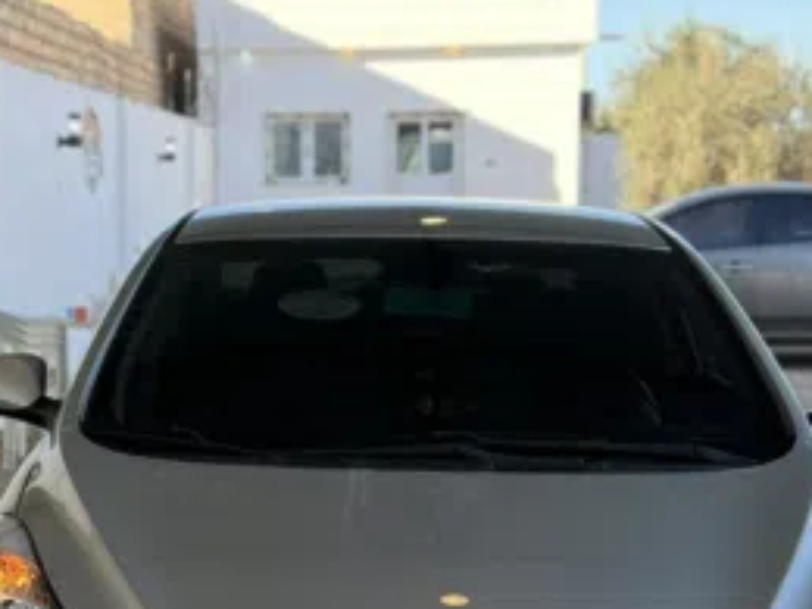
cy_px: 456
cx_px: 278
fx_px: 1501
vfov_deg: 22.7
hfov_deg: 30.1
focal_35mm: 64
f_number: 1.5
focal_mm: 5.7
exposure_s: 1/683
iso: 50
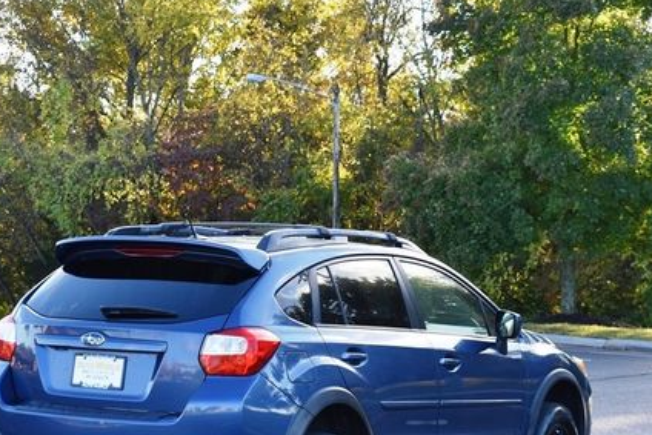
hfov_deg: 21.4
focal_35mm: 95
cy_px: 297
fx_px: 1721
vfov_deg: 14.4
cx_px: 346
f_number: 5.6
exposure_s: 1/250
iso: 400
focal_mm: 42
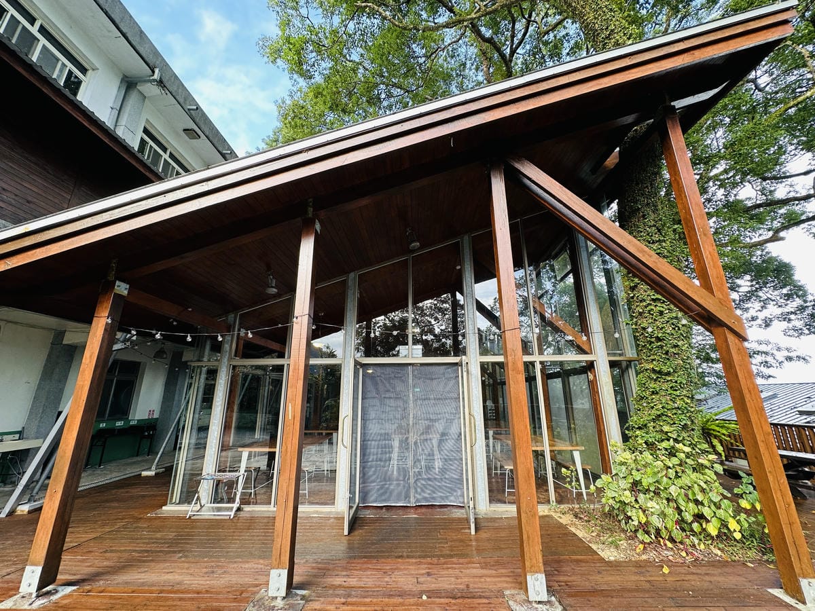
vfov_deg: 85.7
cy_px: 306
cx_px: 408
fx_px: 330
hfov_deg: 102.1
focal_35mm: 14
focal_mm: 2.22
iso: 64
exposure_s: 1/99
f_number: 2.2
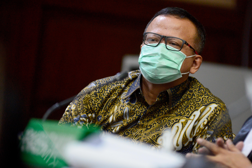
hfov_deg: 10.3
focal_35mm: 200
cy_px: 84
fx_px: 1400
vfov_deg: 6.9
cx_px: 126
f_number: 2.8
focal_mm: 200
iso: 3200
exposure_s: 1/80
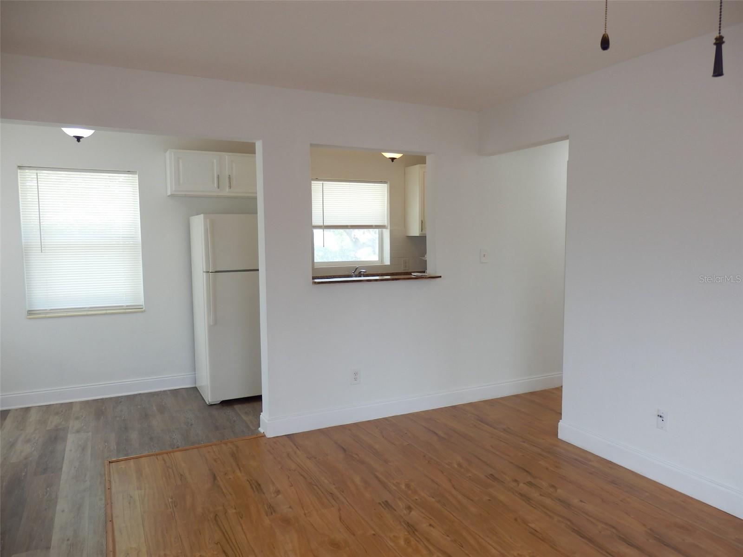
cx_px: 372
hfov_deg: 69.4
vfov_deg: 54.9
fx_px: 537
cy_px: 278
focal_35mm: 25
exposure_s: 1/40
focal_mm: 4.5
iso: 80
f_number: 3
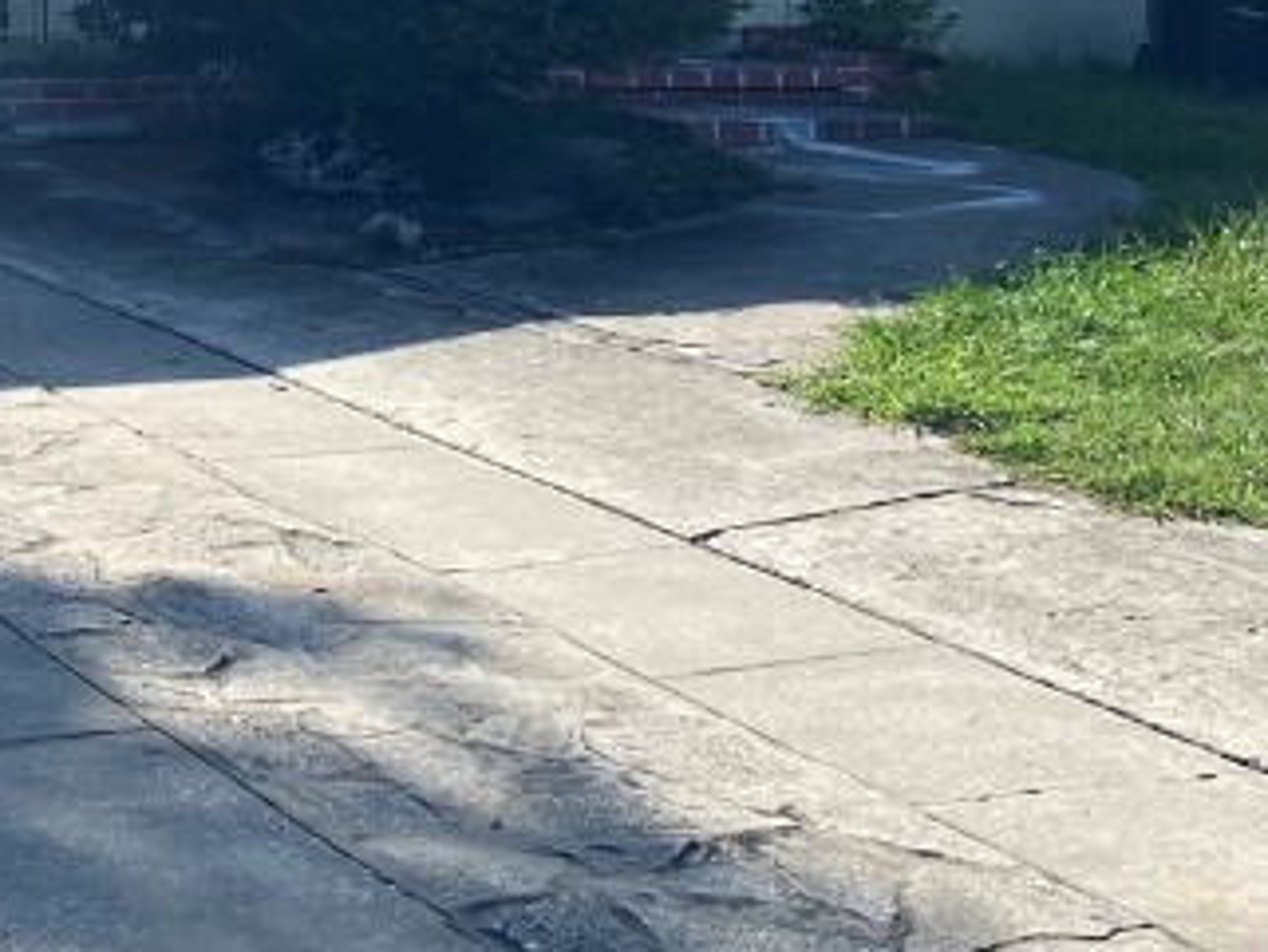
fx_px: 3041
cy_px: -51
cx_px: -79
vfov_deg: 17.3
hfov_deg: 22.4
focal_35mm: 83
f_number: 1.8
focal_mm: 4.25
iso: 32
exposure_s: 1/2105
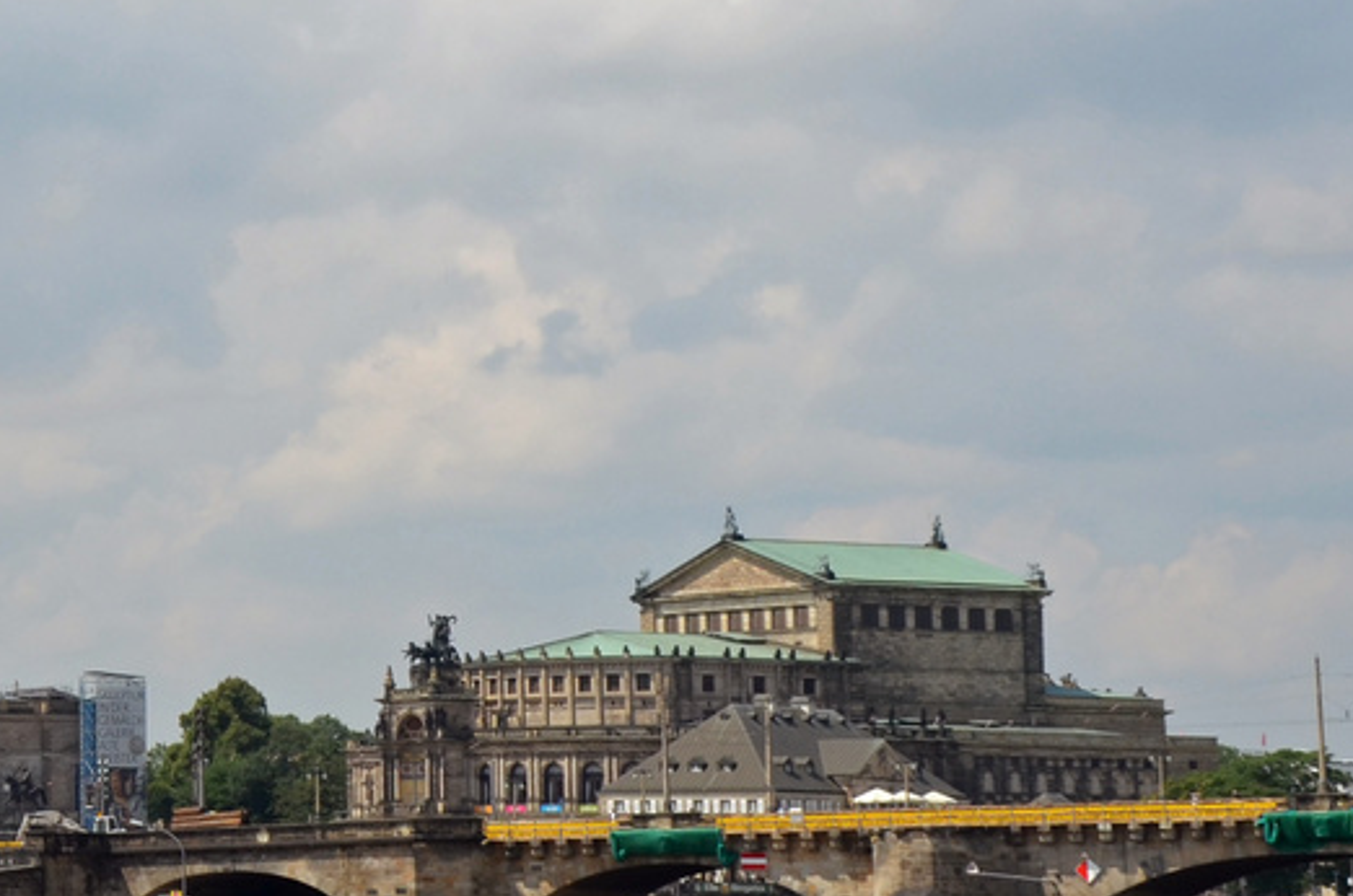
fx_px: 5627
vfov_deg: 9.1
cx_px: -460
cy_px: 150
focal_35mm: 150
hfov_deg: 13.2
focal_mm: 32
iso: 200
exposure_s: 1/400
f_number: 10
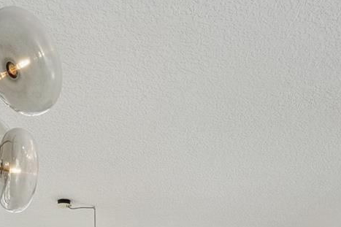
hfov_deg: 40.3
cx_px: 98
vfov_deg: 22.4
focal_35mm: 48
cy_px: 353
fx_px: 454
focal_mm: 14
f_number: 11
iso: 100
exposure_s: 1/30
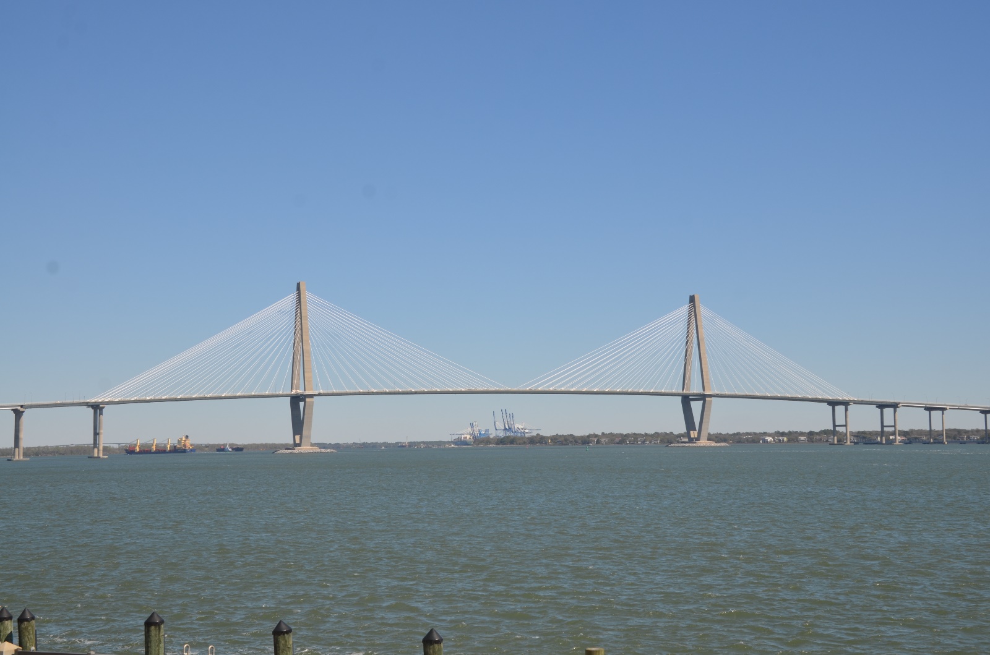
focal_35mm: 52
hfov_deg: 37.9
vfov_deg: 25.6
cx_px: 495
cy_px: 328
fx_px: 1440
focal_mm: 35
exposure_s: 1/320
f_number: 8
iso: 100
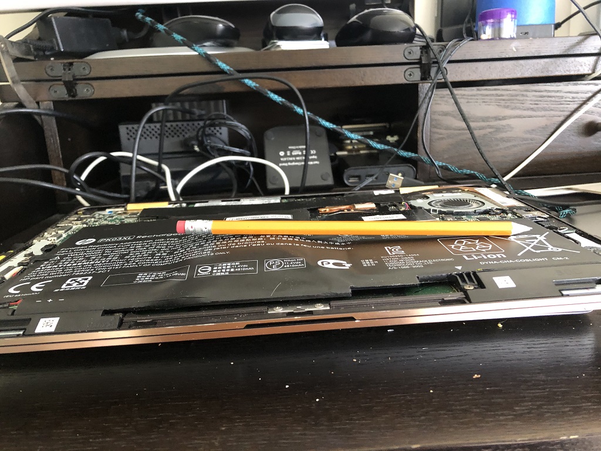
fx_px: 486
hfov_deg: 63.4
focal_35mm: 28
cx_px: 300
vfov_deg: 49.7
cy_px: 226
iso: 100
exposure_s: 1/5
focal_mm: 4
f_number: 1.8
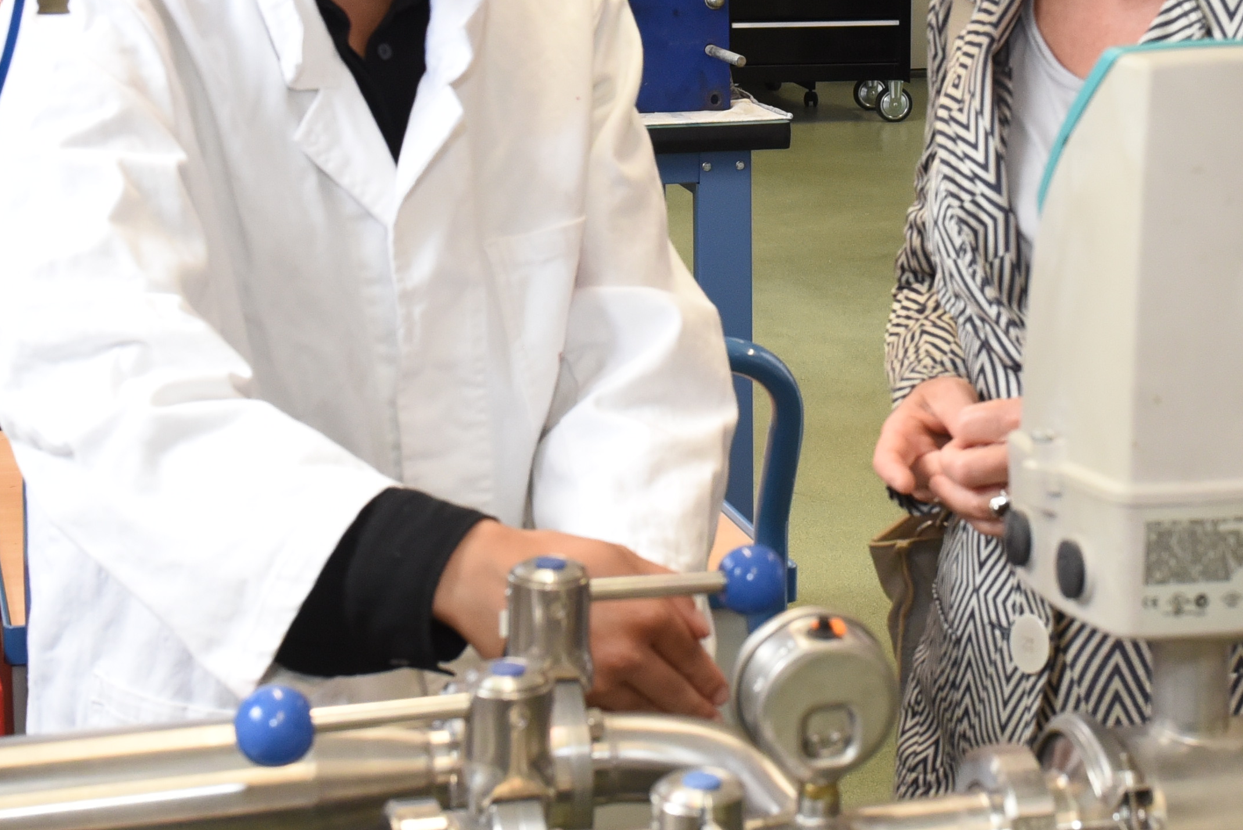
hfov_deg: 22.5
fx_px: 3109
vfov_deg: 15.1
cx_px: 813
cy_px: 201
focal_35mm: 90
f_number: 9
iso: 2000
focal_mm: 32
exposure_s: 1/125
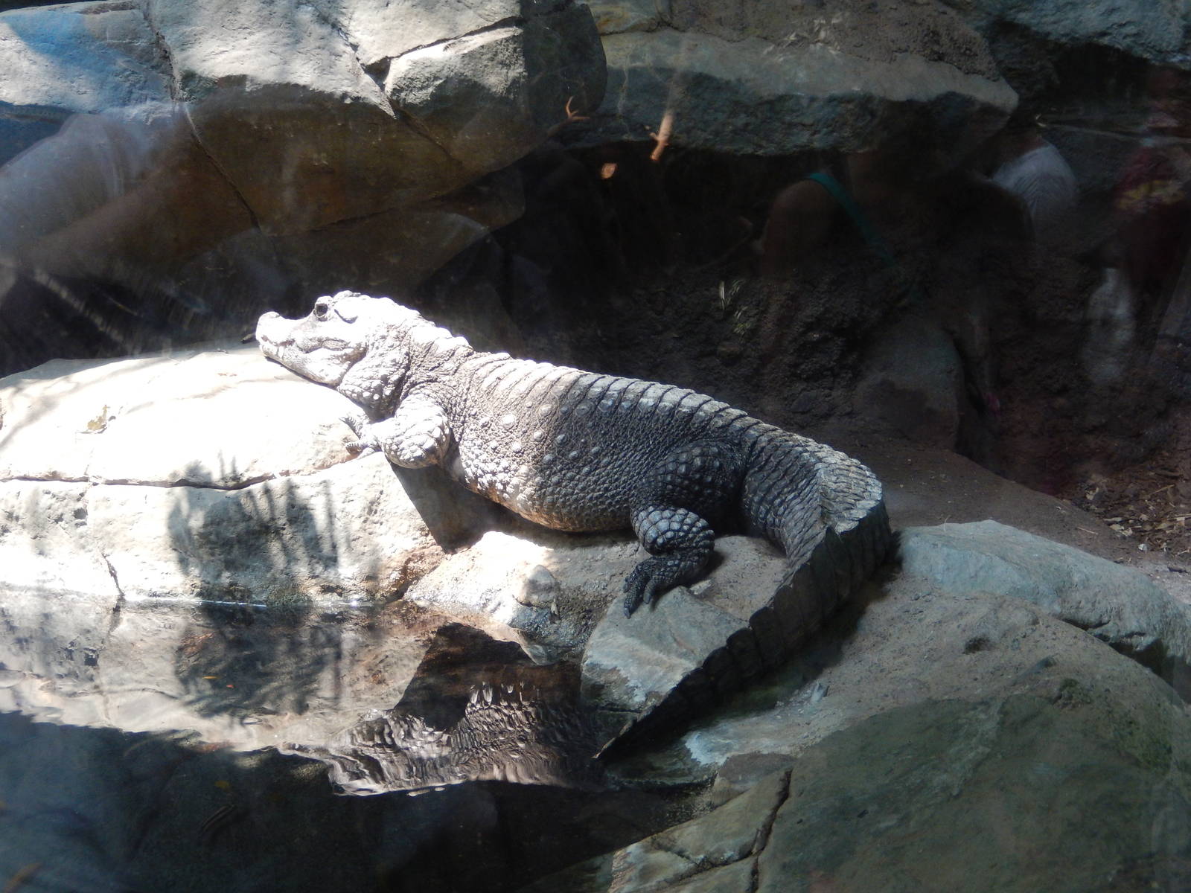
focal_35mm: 51
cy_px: 446
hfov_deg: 37.5
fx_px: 1755
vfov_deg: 28.6
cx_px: 596
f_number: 4.5
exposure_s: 1/30
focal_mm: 9.2
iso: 280
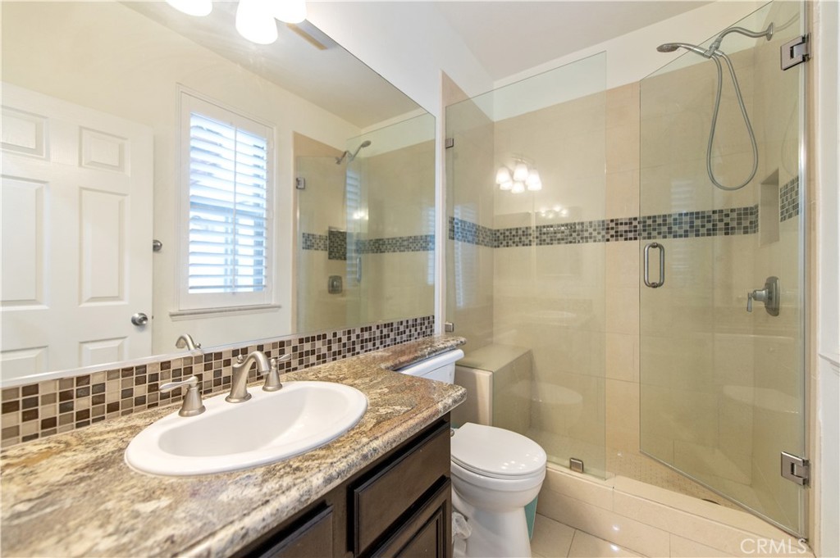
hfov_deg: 104.3
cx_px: 420
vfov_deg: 81.1
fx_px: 326
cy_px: 279
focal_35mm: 14
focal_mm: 14
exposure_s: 1/125
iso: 400
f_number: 2.8
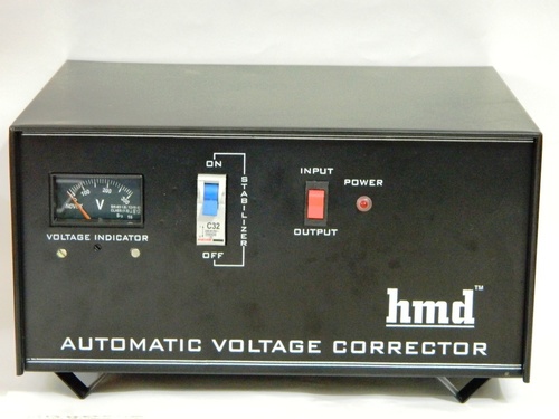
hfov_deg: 19.1
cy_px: 210
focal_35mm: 103
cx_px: 280
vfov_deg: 14.4
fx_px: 1663
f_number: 4.5
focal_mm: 18.6
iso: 800
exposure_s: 1/4
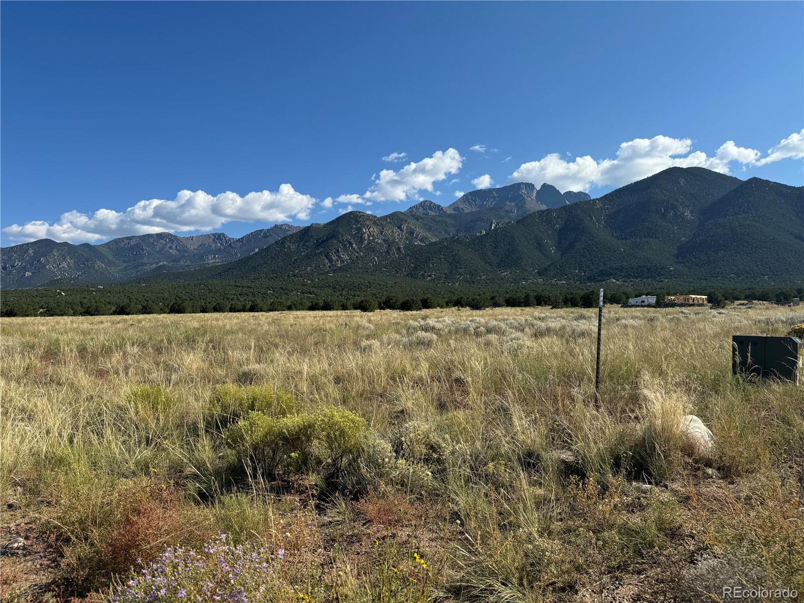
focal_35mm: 24
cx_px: 402
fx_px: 557
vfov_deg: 56.8
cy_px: 302
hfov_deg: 71.6
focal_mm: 6.76
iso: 80
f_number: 1.78
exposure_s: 1/4310
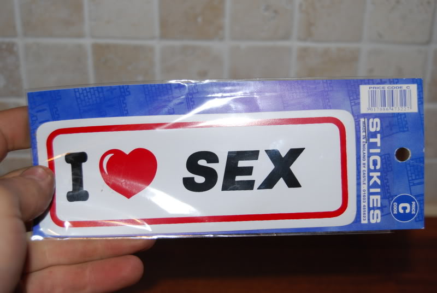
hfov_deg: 29.2
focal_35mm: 69
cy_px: 146
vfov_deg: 19.8
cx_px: 218
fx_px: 839
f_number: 5.3
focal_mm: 46
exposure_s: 1/60
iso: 200
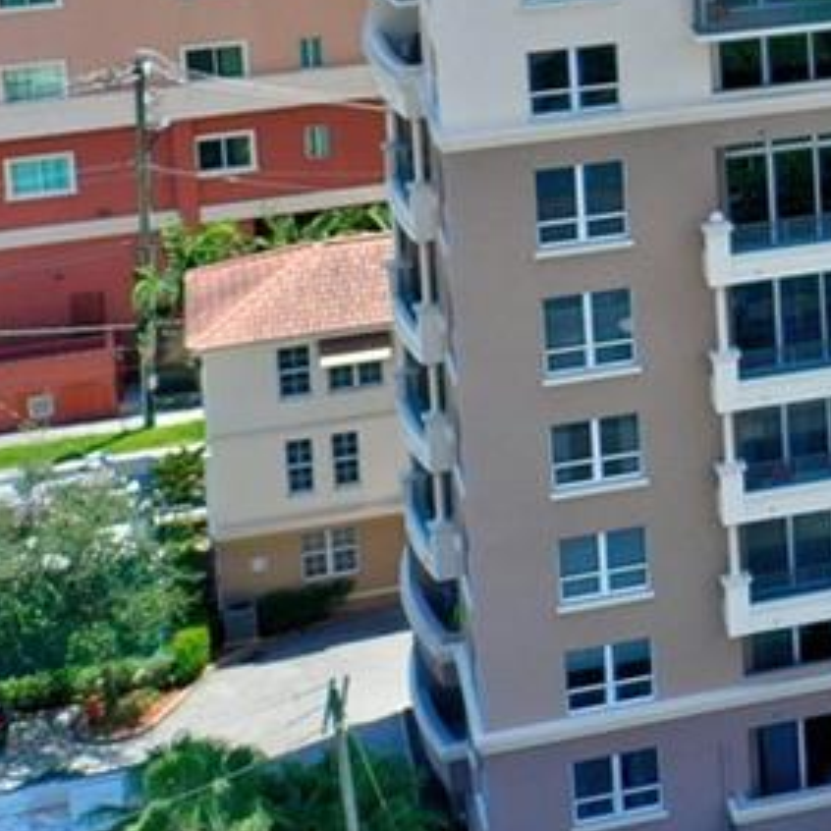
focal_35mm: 135
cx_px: 2045
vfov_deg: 12.4
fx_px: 3667
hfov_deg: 10.8
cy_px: -355
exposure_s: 1/100
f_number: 2.8
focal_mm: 10.3
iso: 100
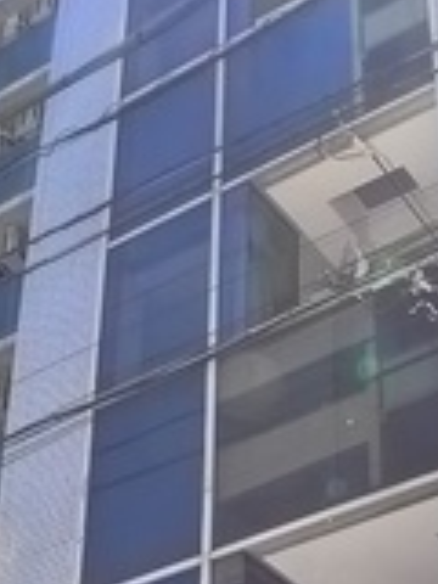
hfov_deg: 14.1
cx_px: 312
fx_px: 1771
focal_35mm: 105
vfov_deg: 18.1
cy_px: 635
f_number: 2.8
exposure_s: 1/400
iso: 400
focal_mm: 5.1
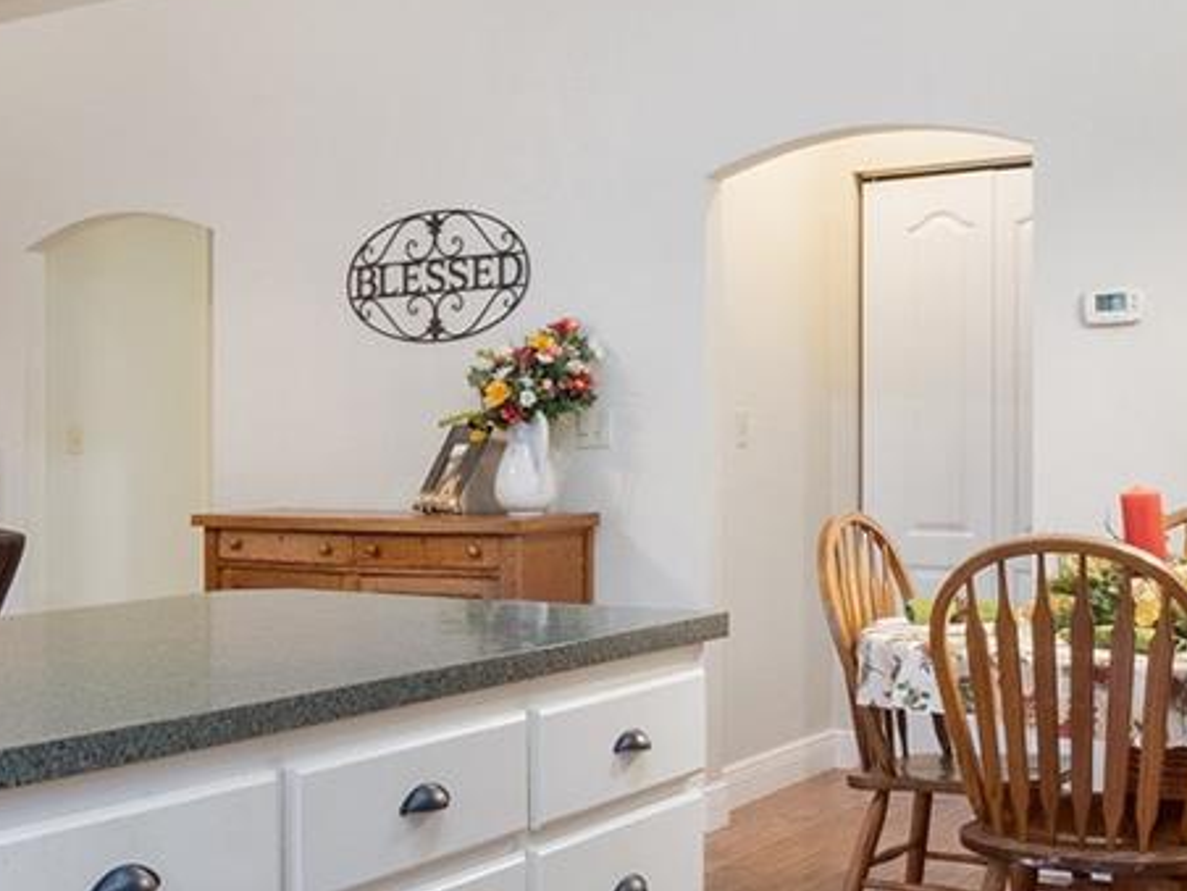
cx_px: 252
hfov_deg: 36.3
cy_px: 486
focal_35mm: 51
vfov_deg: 28.5
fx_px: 1749
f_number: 9
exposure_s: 1/1.67
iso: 500
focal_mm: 10
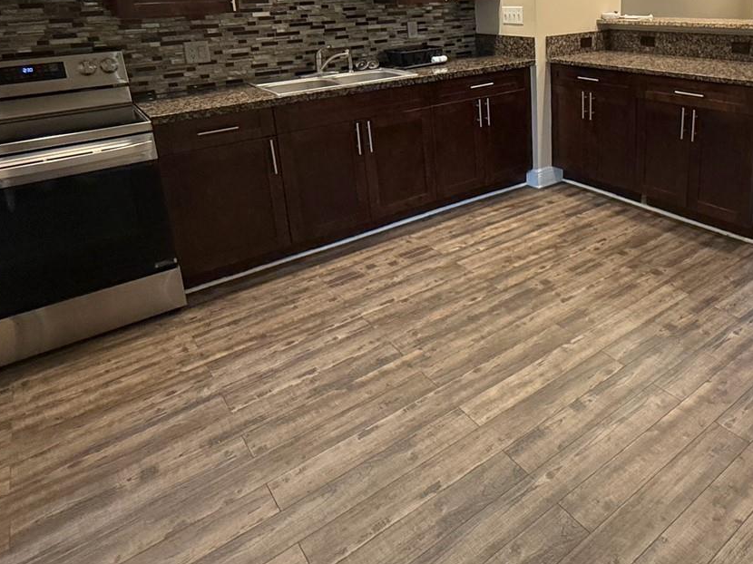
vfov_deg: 48.9
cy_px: 127
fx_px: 587
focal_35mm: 27
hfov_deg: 63.5
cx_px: 509
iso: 500
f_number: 2.2
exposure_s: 1/60
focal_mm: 2.22
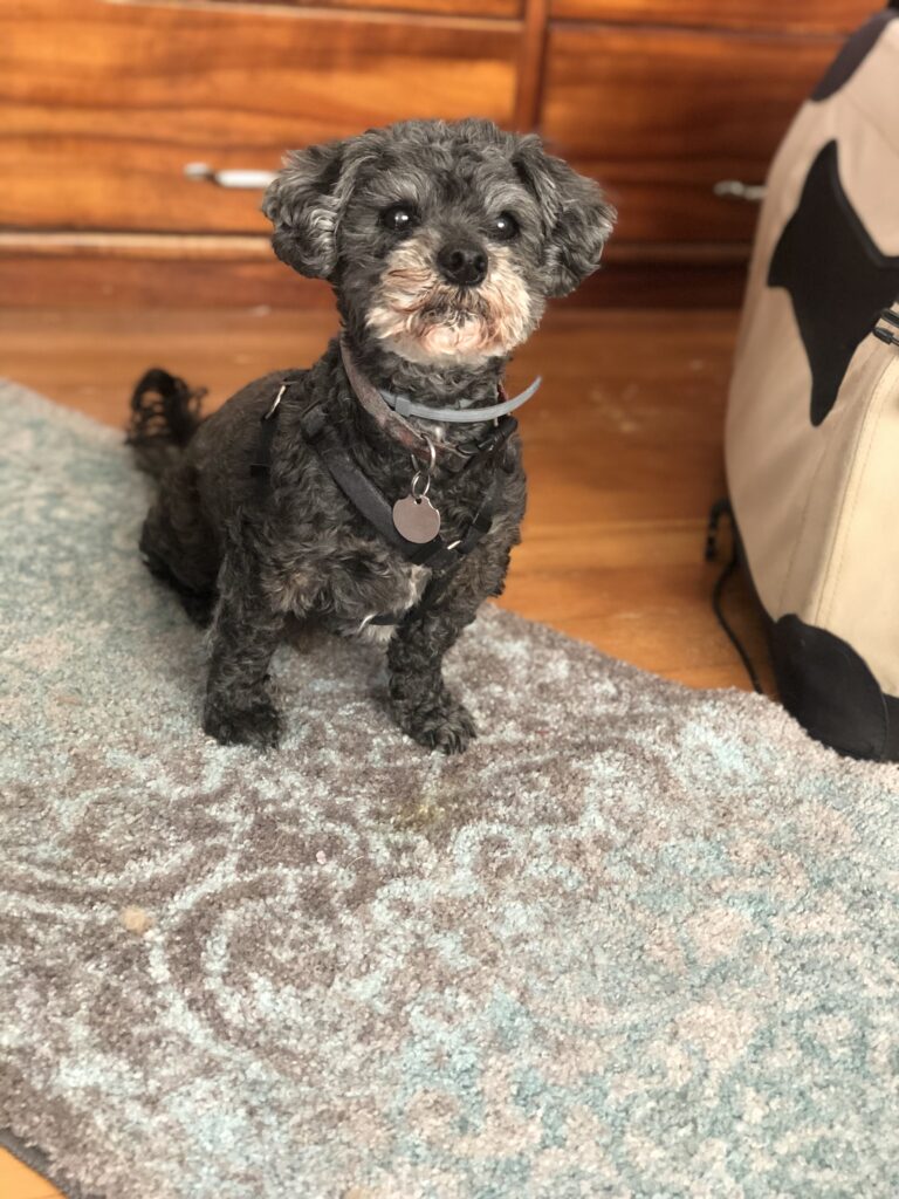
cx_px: 450
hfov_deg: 28.0
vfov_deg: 36.8
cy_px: 600
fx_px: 1801
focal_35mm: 52
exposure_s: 1/15
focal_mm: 6
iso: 160
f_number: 2.4
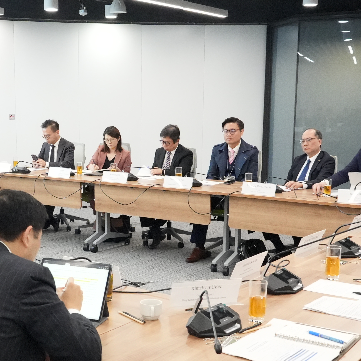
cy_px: 241
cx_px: 86
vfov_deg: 28.9
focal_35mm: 59
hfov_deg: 28.6
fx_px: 696
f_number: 7.1
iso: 10000
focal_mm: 20
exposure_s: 1/100
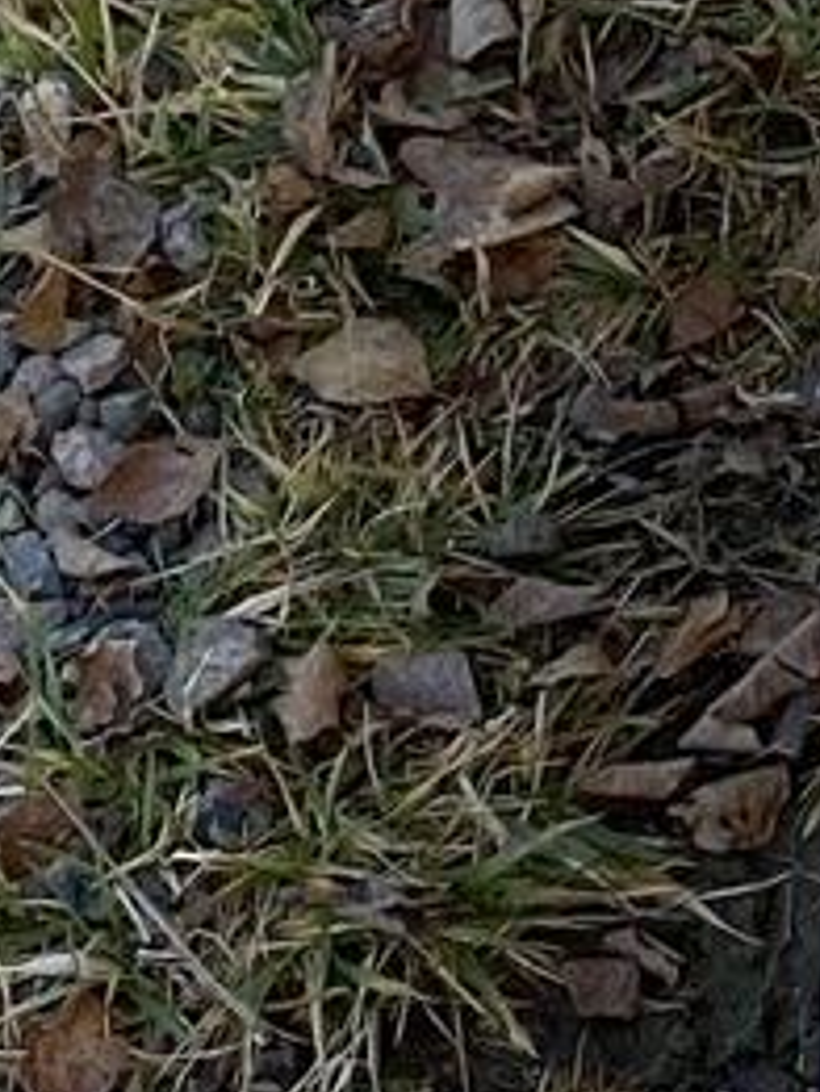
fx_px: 6438
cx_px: 2184
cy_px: -552
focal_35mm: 204
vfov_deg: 9.4
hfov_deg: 6.8
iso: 32
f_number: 1.8
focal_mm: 4.25
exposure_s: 1/305
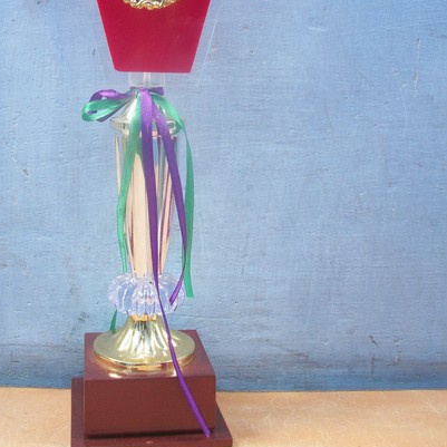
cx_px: 172
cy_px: 113
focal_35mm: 47
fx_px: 687
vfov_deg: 35.3
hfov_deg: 35.9
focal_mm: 5.7
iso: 80
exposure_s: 1/40
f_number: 2.9
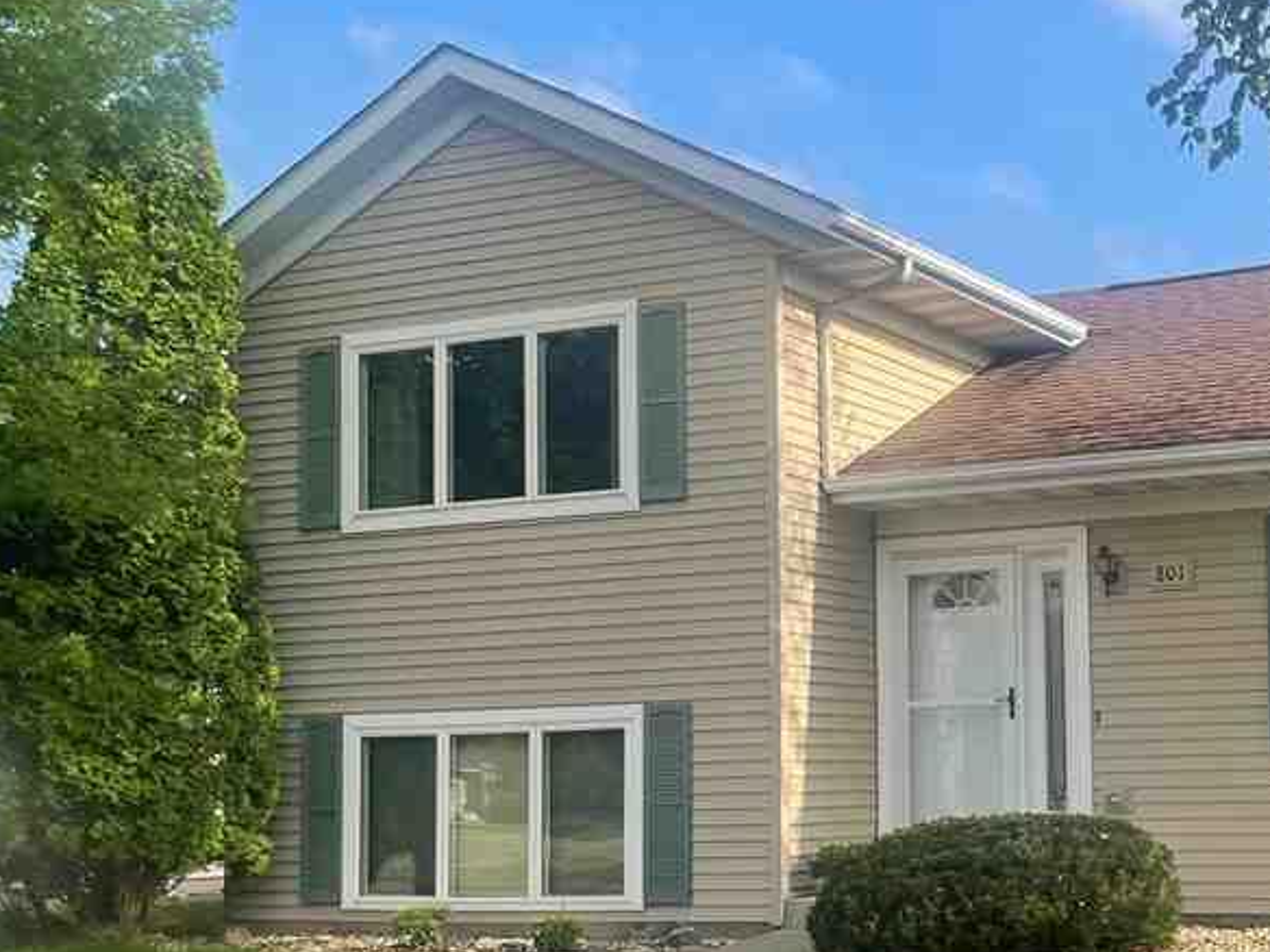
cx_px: 1129
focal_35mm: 57
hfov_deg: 32.2
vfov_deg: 25.4
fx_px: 2091
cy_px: 702
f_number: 1.6
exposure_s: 1/1416
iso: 32
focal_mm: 4.2
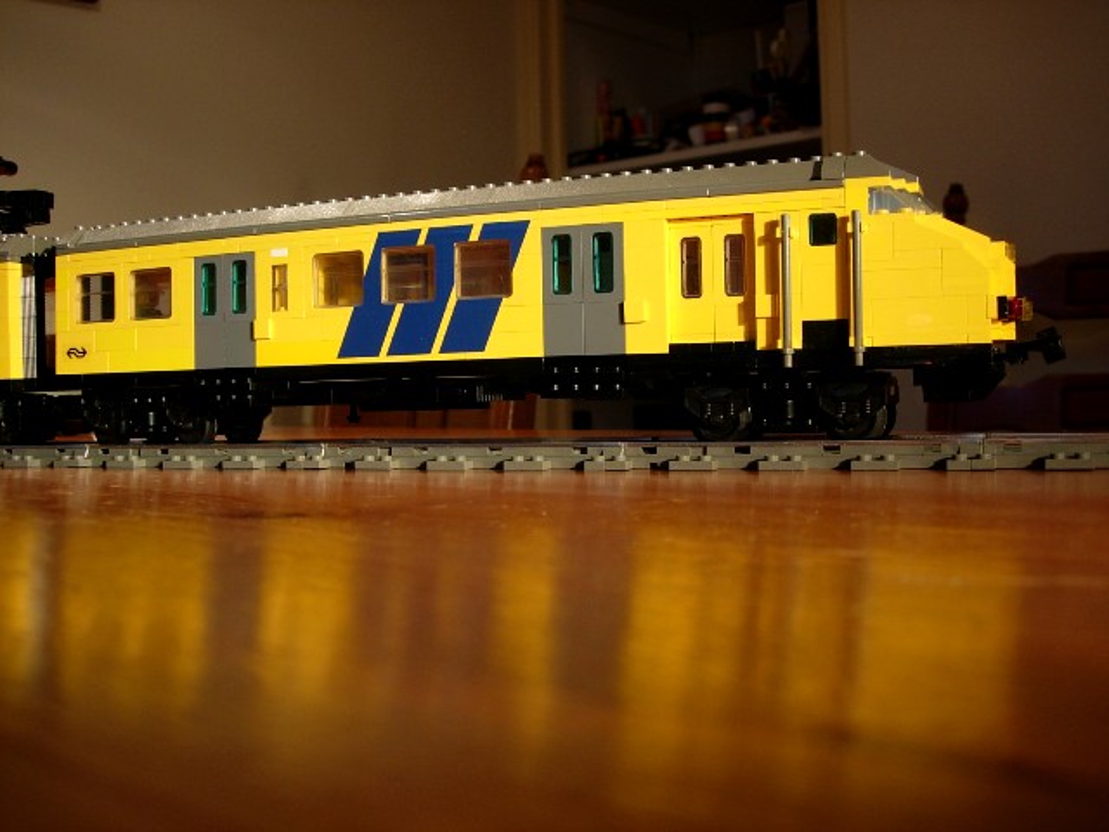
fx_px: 1217
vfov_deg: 37.7
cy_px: 416
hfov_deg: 49.0
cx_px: 554
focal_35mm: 38
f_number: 2.8
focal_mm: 7.8
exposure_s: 1/10
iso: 64
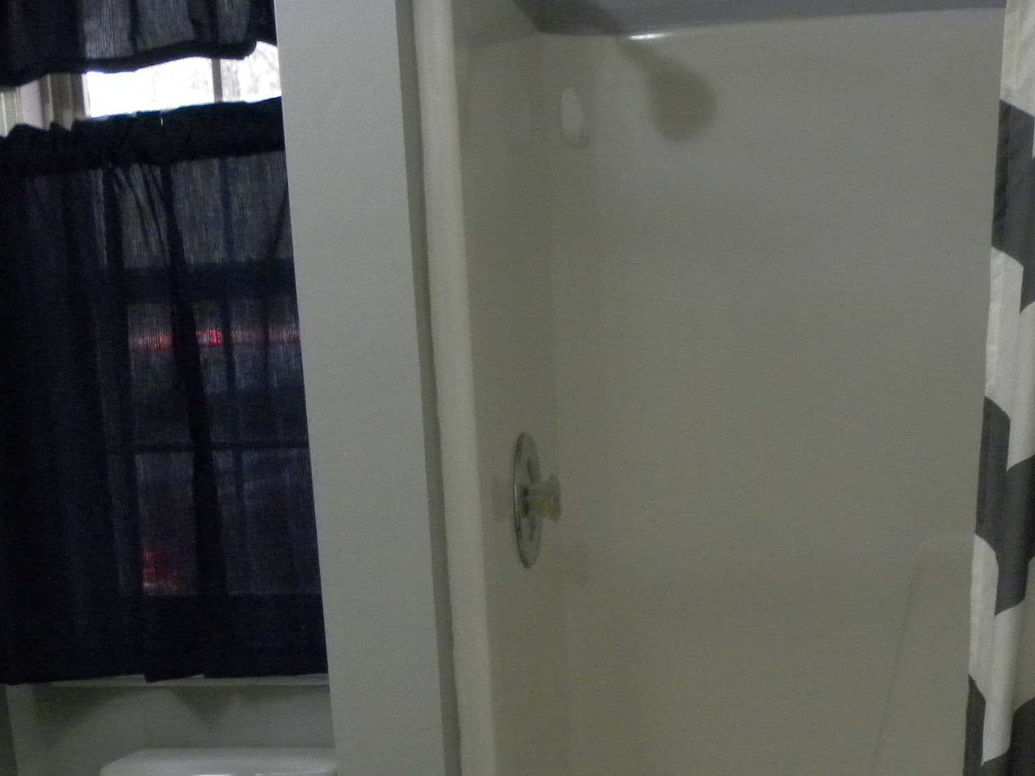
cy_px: 780
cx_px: 483
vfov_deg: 26.1
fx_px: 1585
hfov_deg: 36.2
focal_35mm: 53
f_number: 2.8
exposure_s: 1/55.1
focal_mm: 4.6
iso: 400
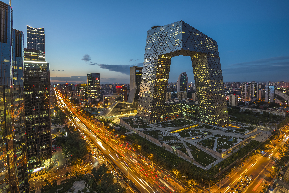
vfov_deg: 73.8
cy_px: 96
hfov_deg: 96.7
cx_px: 144
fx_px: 128
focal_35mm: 16
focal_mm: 16
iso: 100
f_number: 8
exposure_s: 3
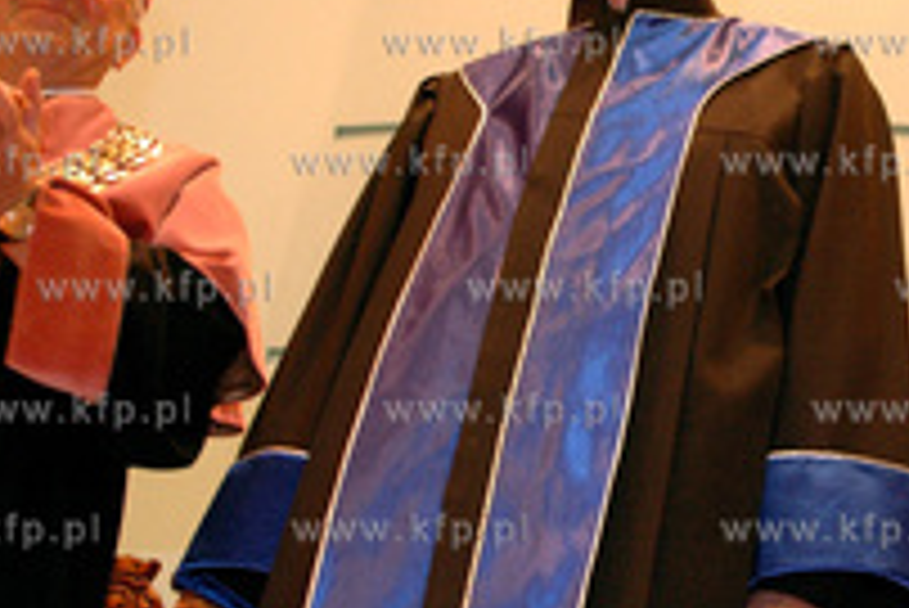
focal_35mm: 83
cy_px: 347
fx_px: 2097
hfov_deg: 24.0
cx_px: 742
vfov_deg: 16.5
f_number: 3.5
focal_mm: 28
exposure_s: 1/40
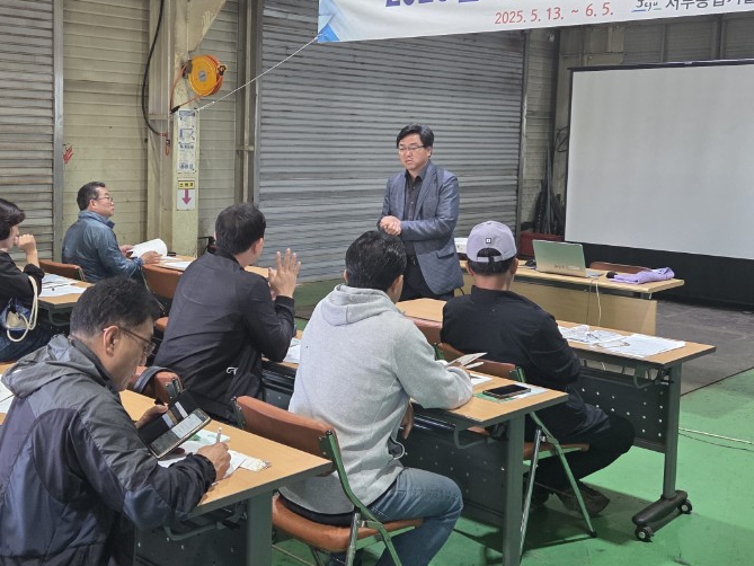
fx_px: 959
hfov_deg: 42.5
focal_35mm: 44
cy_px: 231
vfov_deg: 32.8
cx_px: 267
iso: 250
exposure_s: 1/120
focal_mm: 5.4
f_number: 1.8
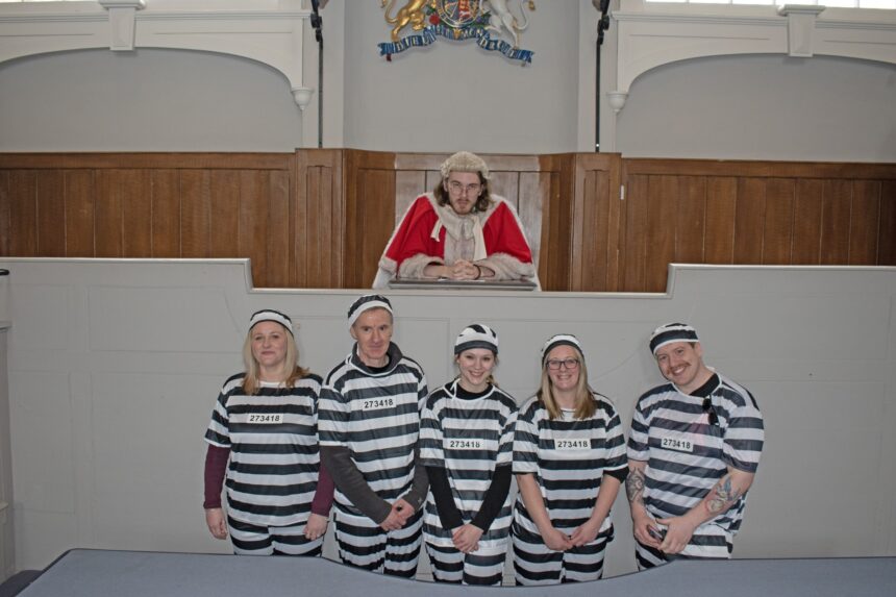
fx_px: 746
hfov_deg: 61.9
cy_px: 298
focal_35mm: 30
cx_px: 448
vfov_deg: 43.6
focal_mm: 20
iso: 800
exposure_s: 1/100
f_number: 5
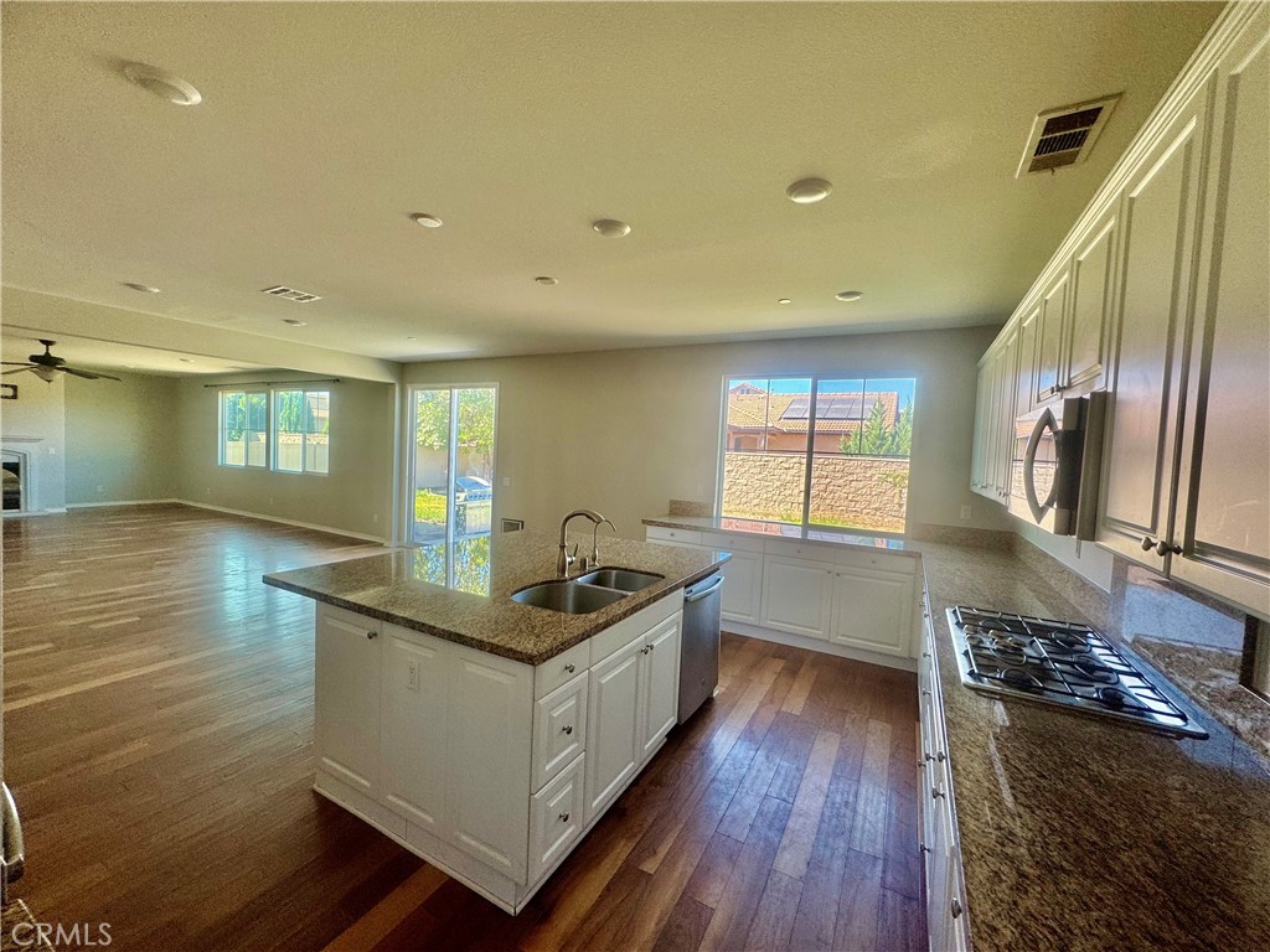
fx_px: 514
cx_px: 635
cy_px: 476
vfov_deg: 85.7
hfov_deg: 102.1
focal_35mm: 14
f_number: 2.2
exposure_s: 1/99
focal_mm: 2.22
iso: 100
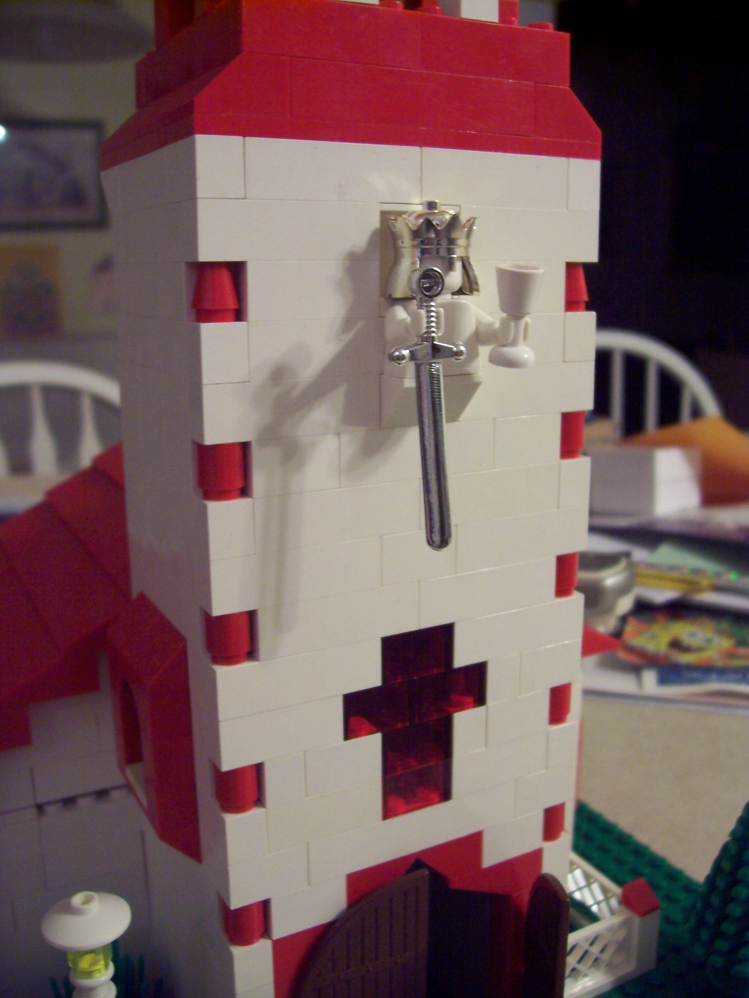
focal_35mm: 34
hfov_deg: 41.8
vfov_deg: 54.0
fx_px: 981
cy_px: 499
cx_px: 374
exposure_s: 1/15
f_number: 2.7
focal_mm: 5.6
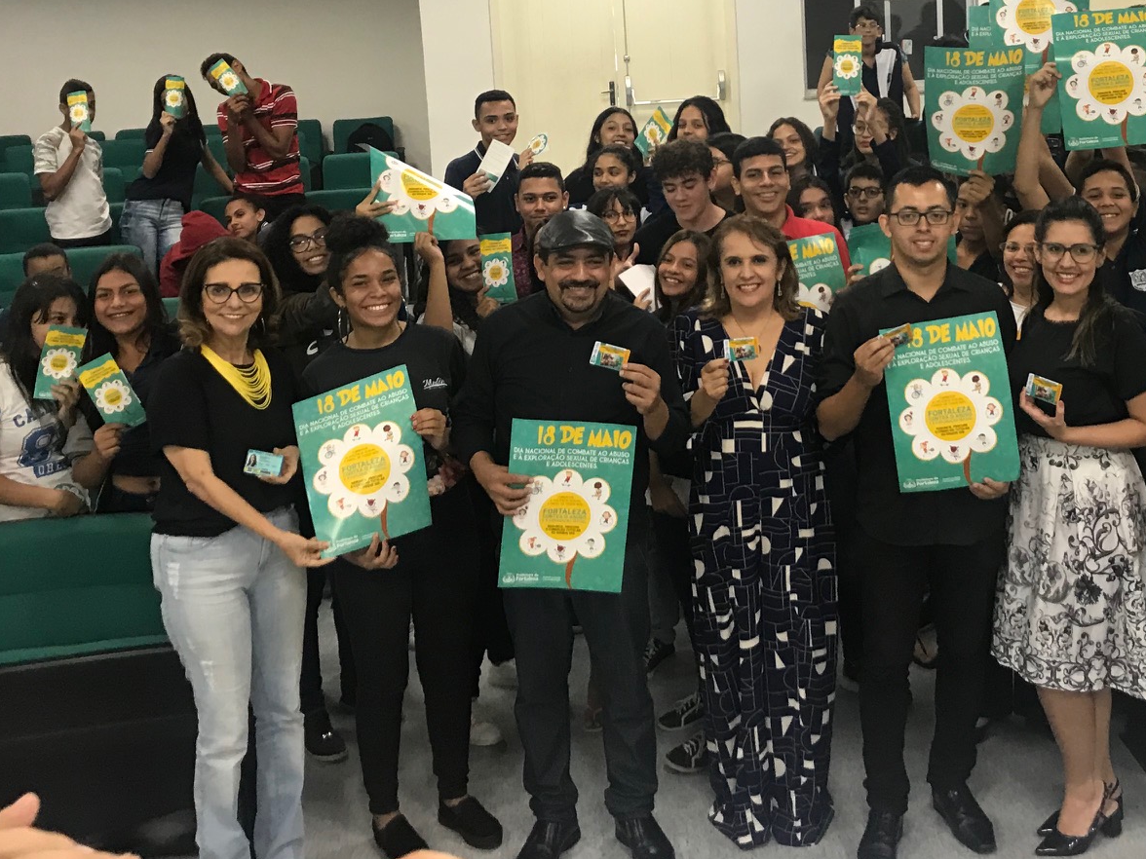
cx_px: 754
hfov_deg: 39.2
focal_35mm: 48
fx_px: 1589
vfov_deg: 29.5
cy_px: 166
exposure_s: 1/30
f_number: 1.8
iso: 40
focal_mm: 3.99
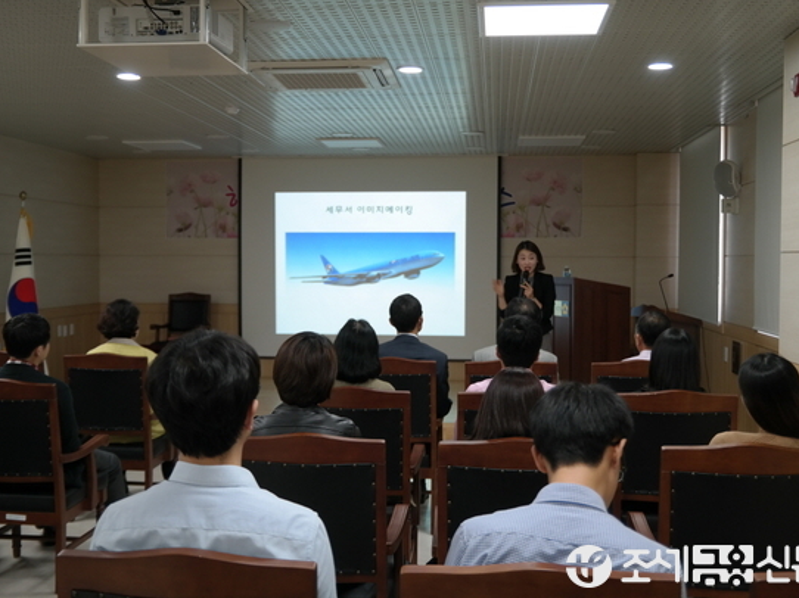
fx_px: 1015
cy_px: 301
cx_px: 389
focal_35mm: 44
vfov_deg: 32.8
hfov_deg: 43.0
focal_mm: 26
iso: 200
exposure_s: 1/50
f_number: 2.5
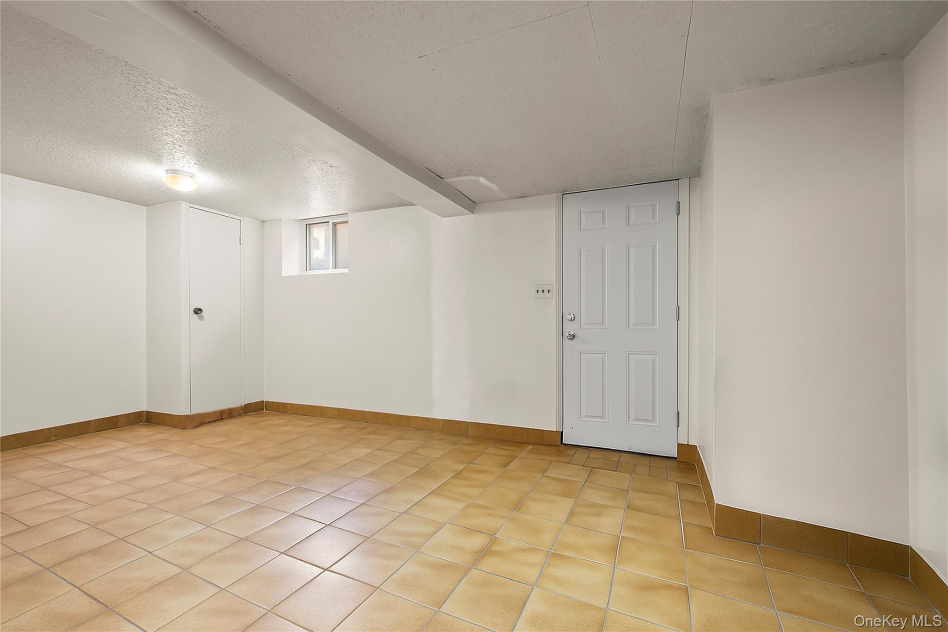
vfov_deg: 77.3
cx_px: 474
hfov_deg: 100.4
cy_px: 316
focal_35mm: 15
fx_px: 395
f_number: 8
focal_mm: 15
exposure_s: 1/2.5
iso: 800
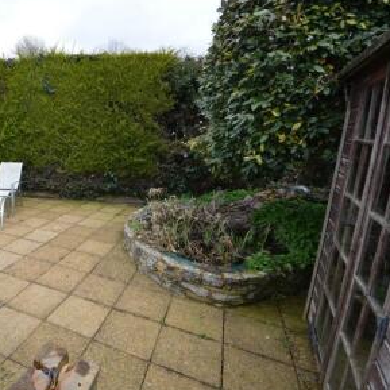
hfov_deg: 65.6
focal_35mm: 21
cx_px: 78
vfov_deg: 72.1
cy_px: 186
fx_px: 268
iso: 400
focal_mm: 10
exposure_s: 1/400
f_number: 8
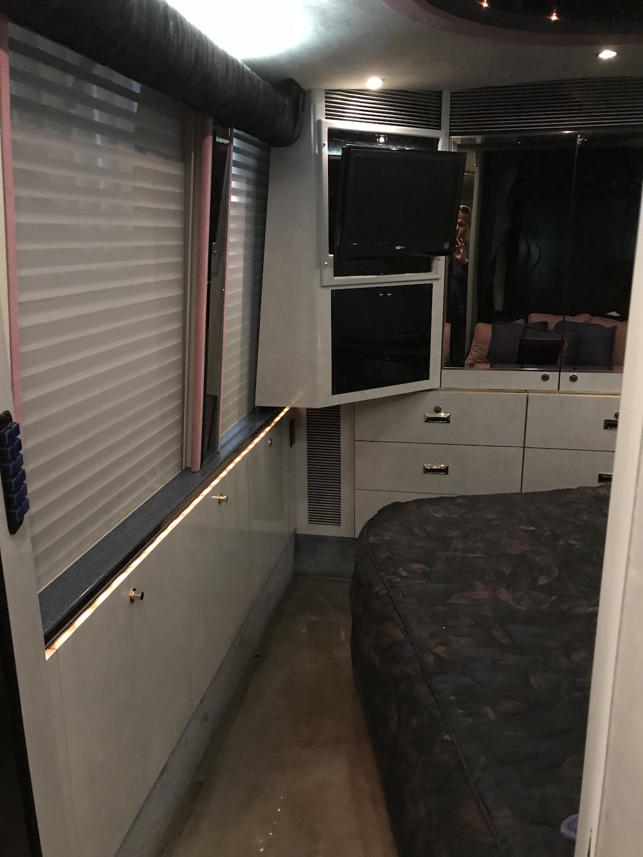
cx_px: 322
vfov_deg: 63.4
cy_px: 428
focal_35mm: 28
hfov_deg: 49.8
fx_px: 693
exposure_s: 1/4
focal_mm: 3.99
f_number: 1.8
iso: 100
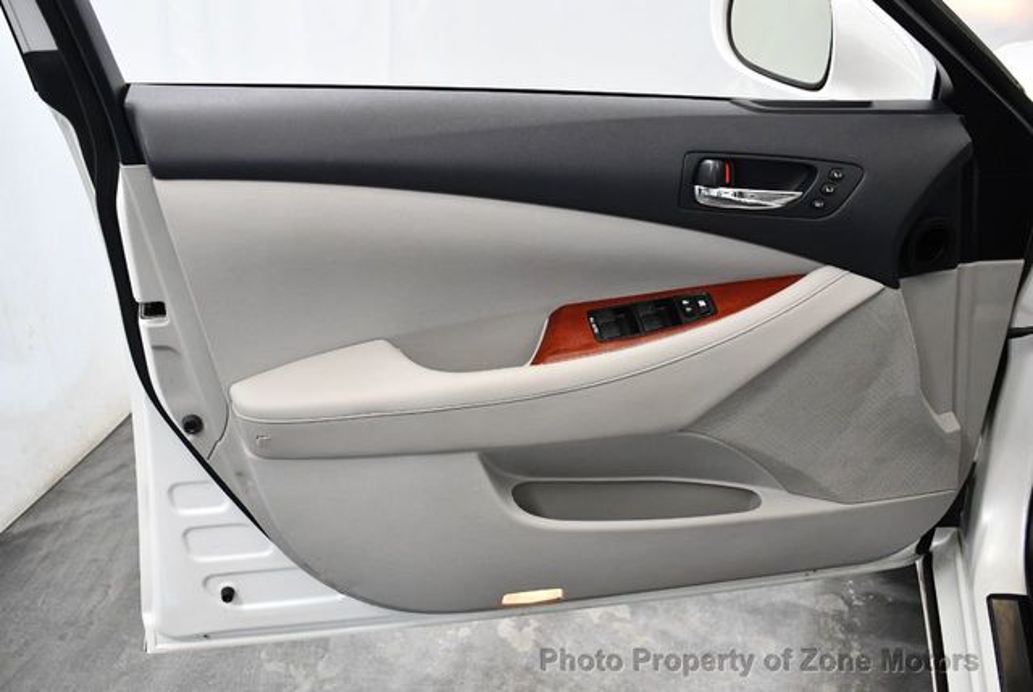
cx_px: 516
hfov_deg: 53.1
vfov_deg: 37.0
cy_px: 346
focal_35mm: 36
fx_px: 1035
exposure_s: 1/125
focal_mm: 18
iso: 1600
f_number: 3.5
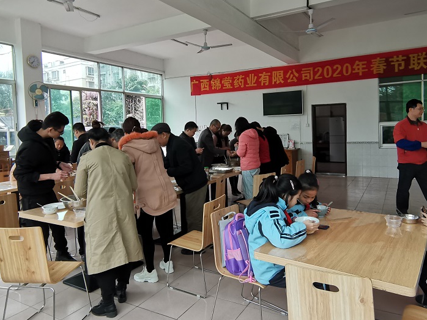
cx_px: 223
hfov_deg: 69.3
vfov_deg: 54.7
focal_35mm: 25
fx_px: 308
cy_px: 137
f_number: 2.2
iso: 100
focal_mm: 2.23
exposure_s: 1/100
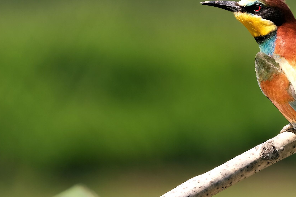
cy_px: 97
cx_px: 206
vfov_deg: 1.8
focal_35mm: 764
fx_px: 6281
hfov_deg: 2.7
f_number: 8
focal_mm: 352.9
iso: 80
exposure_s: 1/125
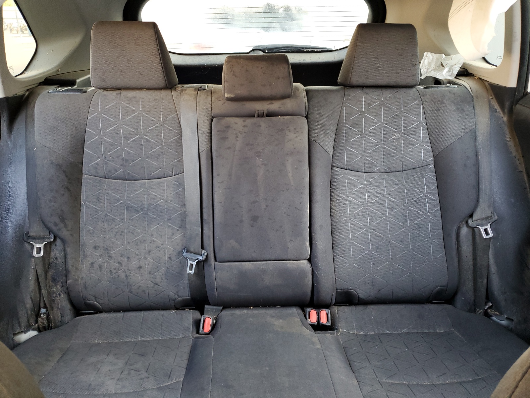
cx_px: 265
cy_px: 199
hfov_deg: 67.3
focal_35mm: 26
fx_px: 398
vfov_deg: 53.1
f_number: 1.5
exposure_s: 1/60.2
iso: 122
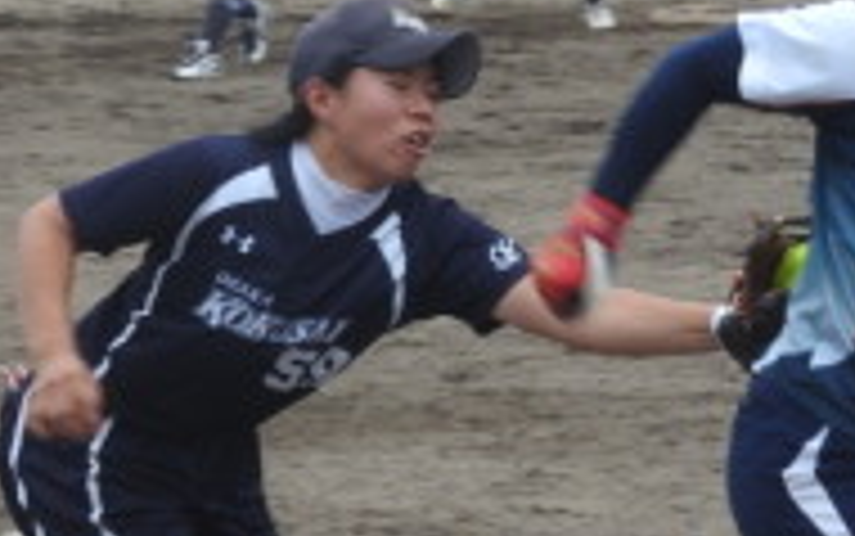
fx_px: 7414
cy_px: 437
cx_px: 508
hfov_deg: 6.6
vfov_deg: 4.1
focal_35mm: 318
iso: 100
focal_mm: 17
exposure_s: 1/320
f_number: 4.8
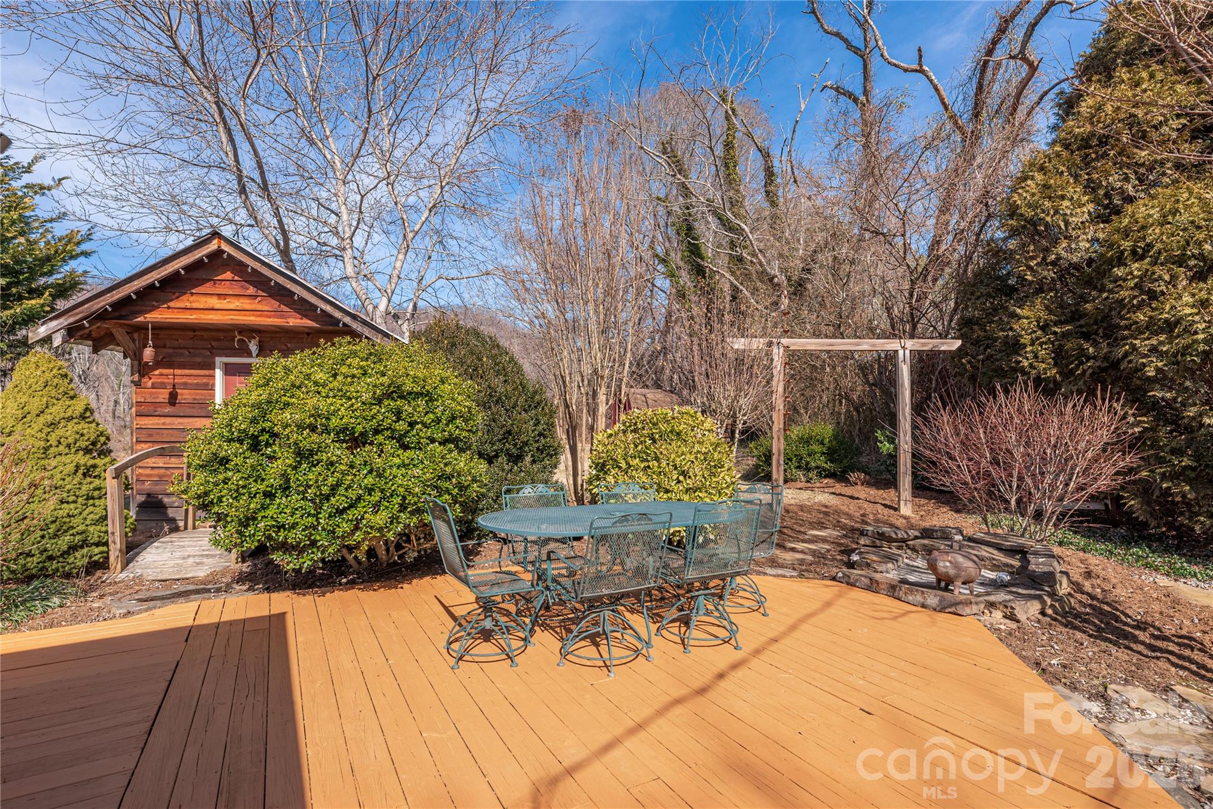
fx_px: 573
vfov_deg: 70.5
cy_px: 404
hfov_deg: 93.3
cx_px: 606
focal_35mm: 17
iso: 320
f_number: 7.1
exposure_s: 1/2000
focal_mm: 17
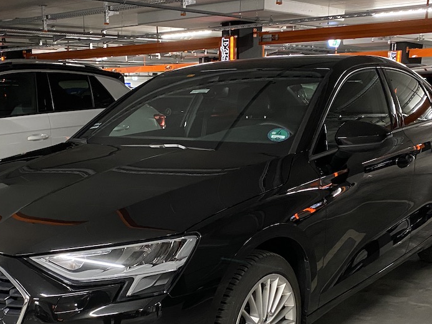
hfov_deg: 39.5
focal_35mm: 48
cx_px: 171
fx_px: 599
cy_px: 266
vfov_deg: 29.5
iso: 500
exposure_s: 1/33
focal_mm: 4.25
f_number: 1.8
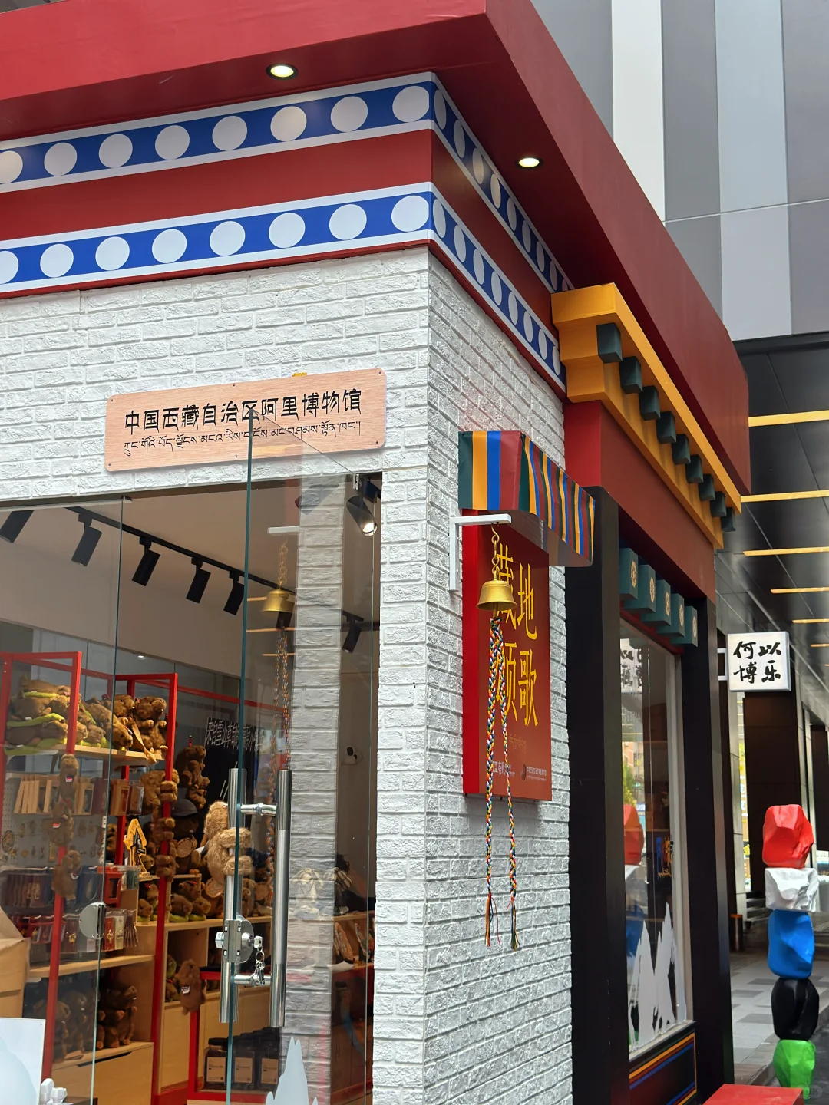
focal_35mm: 48
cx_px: 414
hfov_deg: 30.3
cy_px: 552
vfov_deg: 39.7
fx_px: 1533
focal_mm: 6.86
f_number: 1.78
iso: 80
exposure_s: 1/911
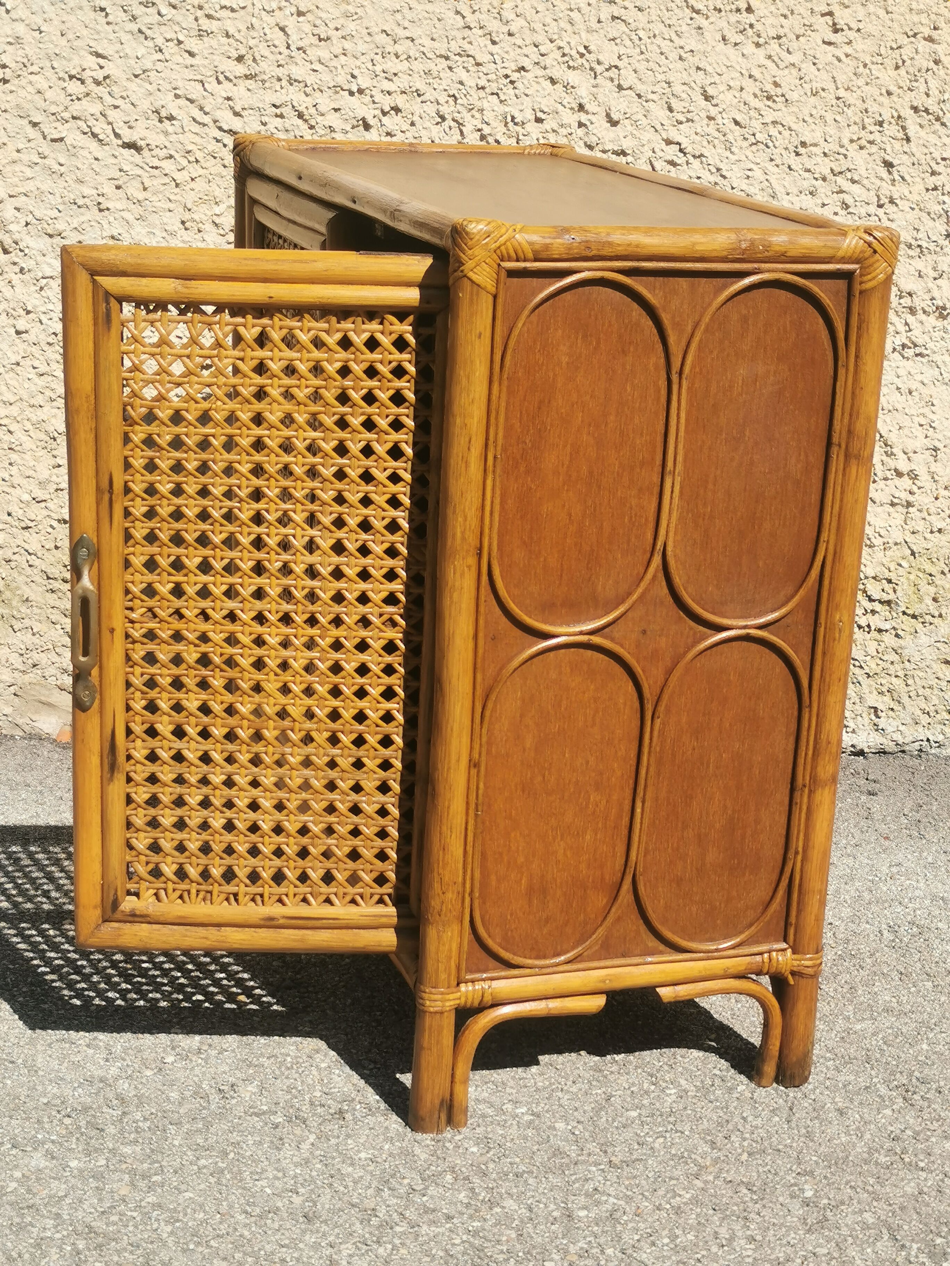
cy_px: 633
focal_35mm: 60
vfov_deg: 32.2
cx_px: 475
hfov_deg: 24.4
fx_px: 2196
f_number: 1.8
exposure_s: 1/2985
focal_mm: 5.58
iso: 50
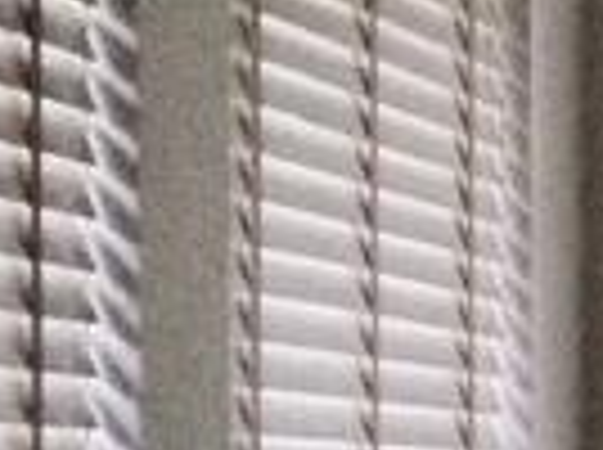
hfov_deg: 6.9
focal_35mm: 237
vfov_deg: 6.2
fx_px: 4121
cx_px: 2214
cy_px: 639
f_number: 2.4
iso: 25
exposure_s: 1/30
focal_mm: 3.3
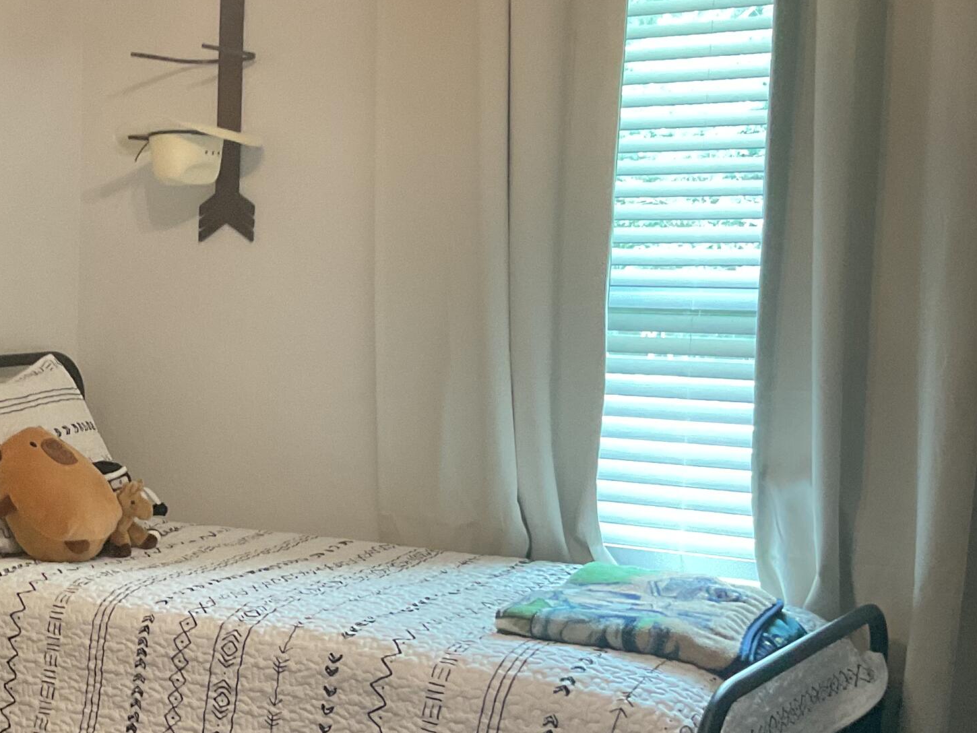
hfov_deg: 29.7
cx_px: -27
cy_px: 492
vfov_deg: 24.3
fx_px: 1694
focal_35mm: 60
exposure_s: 1/60
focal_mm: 3
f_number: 1.8
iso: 200
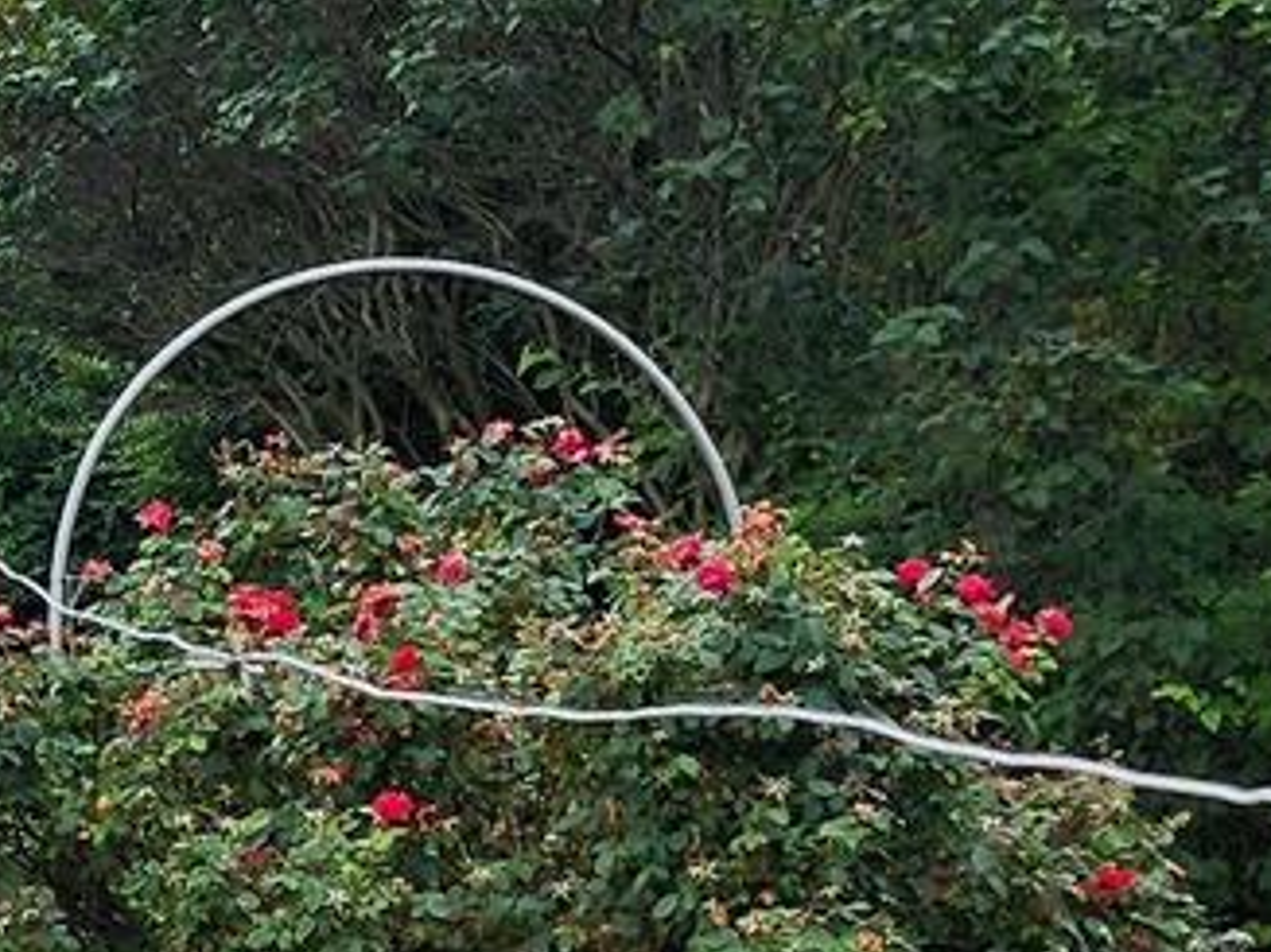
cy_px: 427
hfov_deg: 12.9
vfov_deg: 10.3
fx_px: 5285
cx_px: -731
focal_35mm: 144
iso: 12
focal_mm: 6.4
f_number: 1.8
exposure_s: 1/583
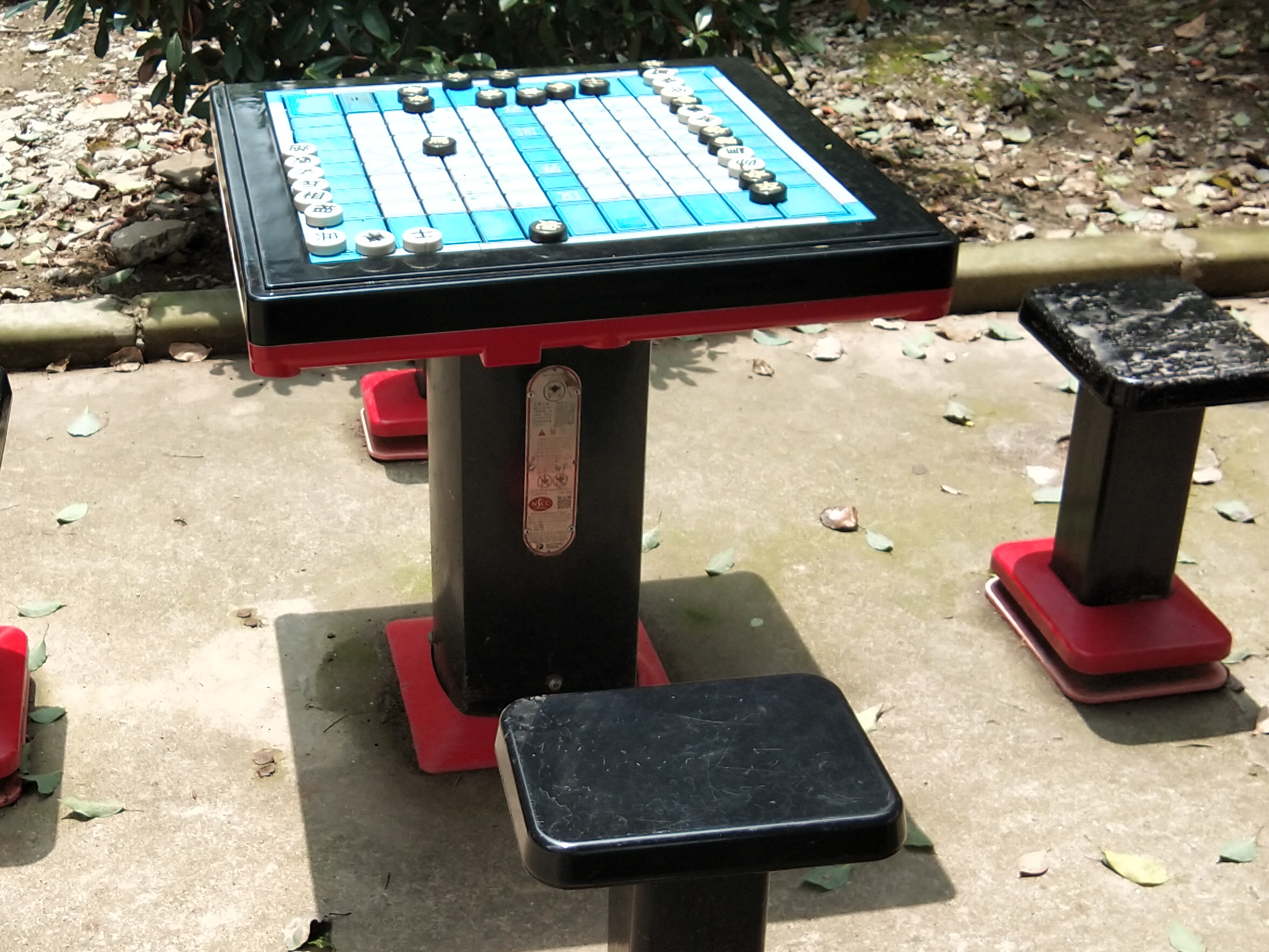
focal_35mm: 55
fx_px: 2016
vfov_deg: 26.5
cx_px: 449
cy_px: 573
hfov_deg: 34.7
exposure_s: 1/423
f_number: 2.2
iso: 50
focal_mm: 3.69
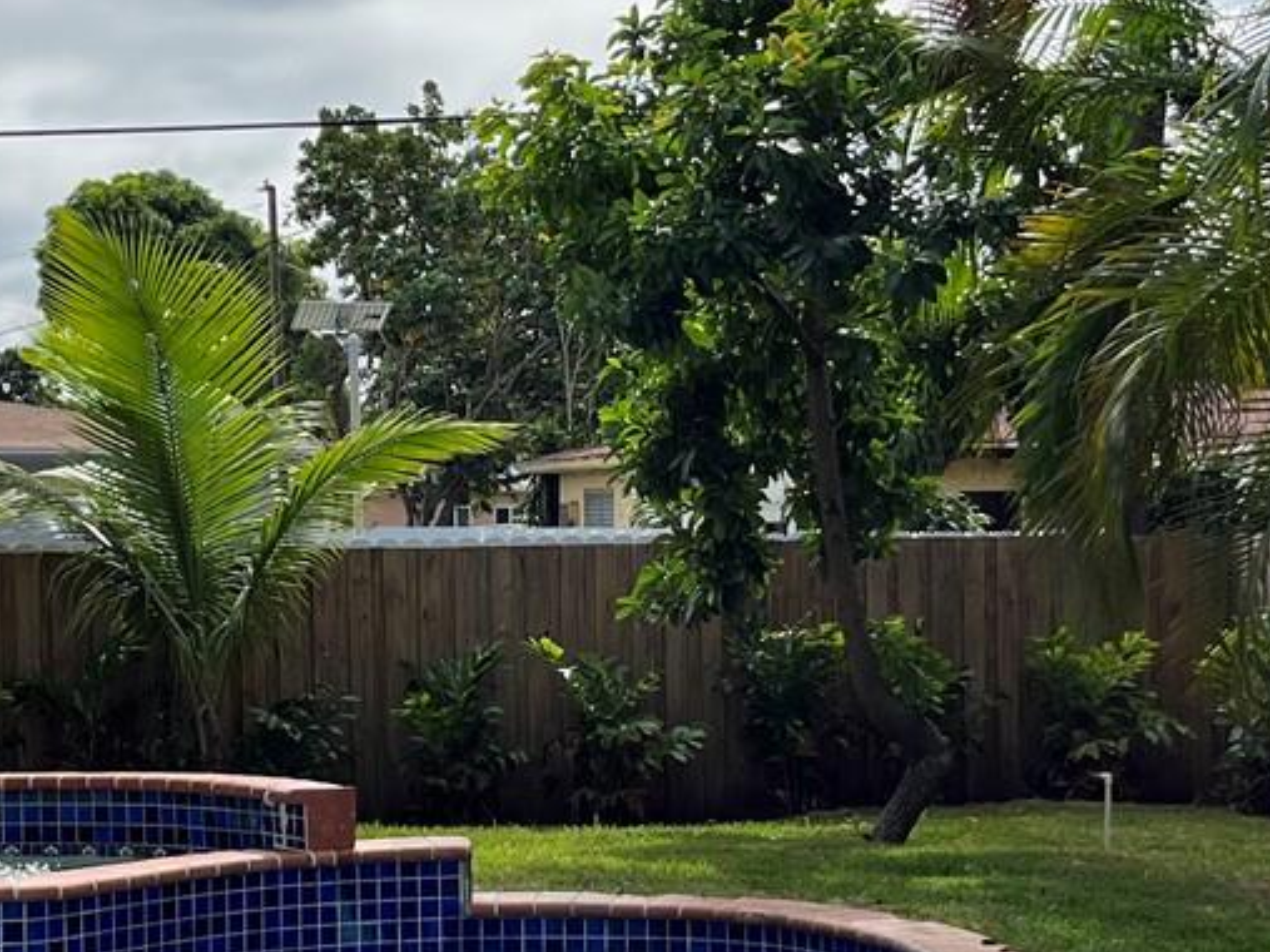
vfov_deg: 17.9
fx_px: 3008
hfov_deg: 23.8
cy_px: 619
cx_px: 544
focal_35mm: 82
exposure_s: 1/4484
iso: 50
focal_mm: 5.1
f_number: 1.6
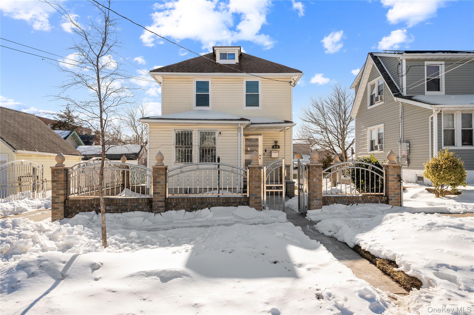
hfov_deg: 76.1
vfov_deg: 55.0
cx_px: 237
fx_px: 303
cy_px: 158
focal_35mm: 23
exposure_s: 1/320
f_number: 8
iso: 100
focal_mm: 23
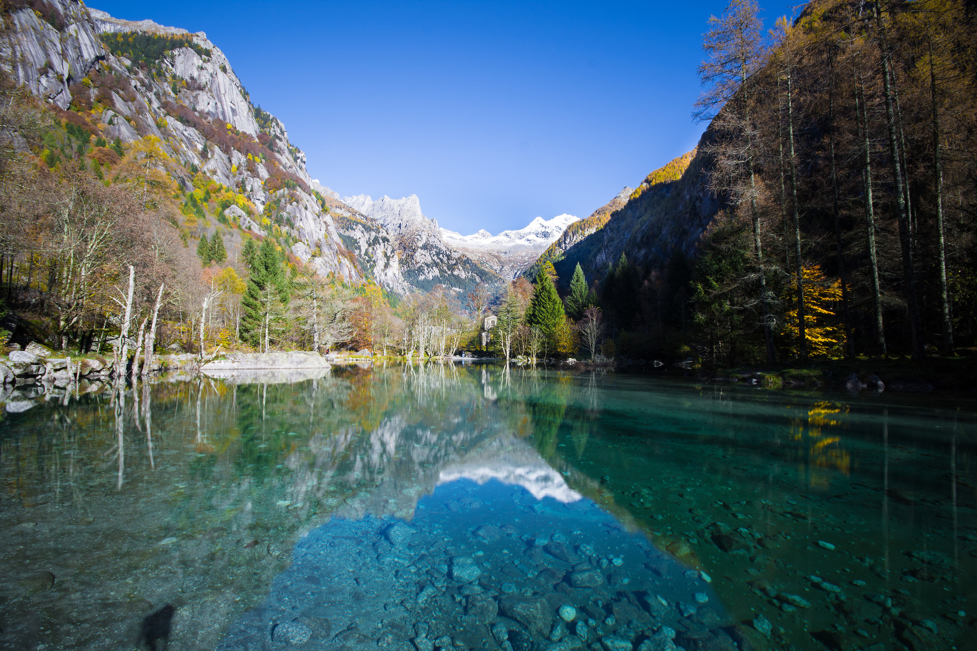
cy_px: 326
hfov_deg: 100.4
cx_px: 488
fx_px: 407
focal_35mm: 15
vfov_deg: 77.3
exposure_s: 1.6
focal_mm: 10
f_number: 11
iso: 100
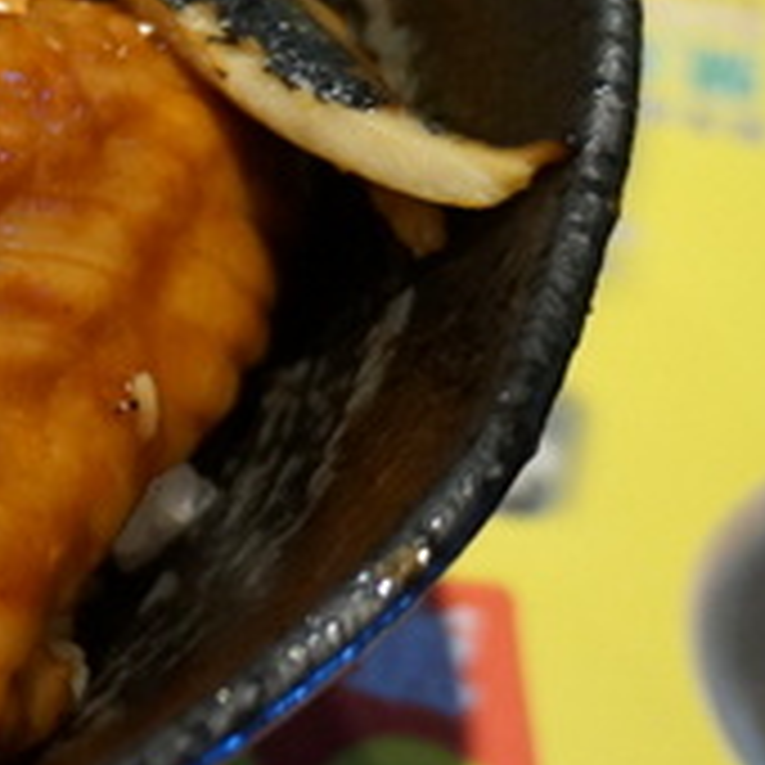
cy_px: 16
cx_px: -662
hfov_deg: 13.4
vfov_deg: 14.9
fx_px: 2875
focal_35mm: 115
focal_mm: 24
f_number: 4.5
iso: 1000
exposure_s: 1/60
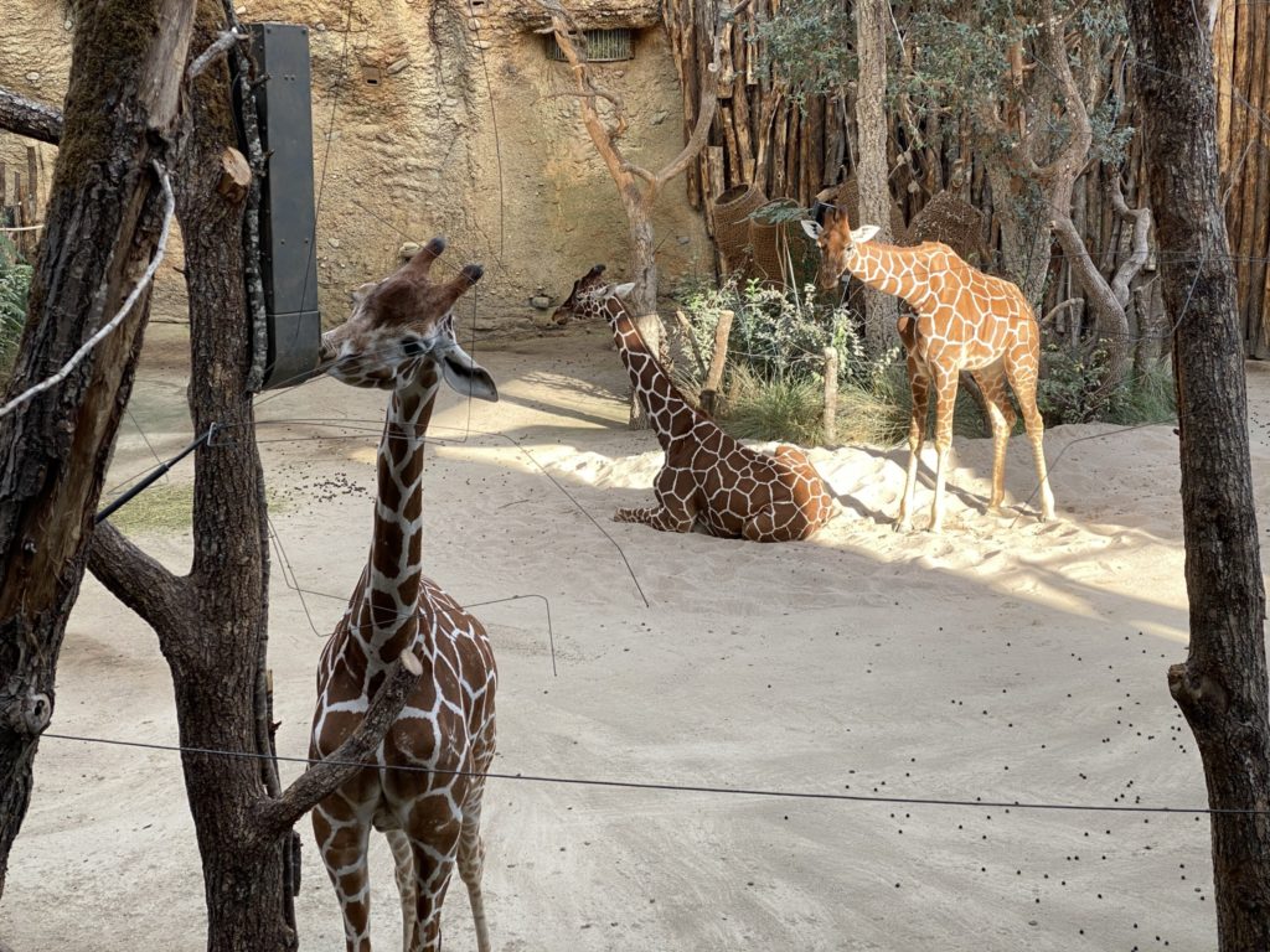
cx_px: 635
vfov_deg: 28.0
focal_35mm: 52
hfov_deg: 36.8
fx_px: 1908
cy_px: 476
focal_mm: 6
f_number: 2
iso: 32
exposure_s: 1/122
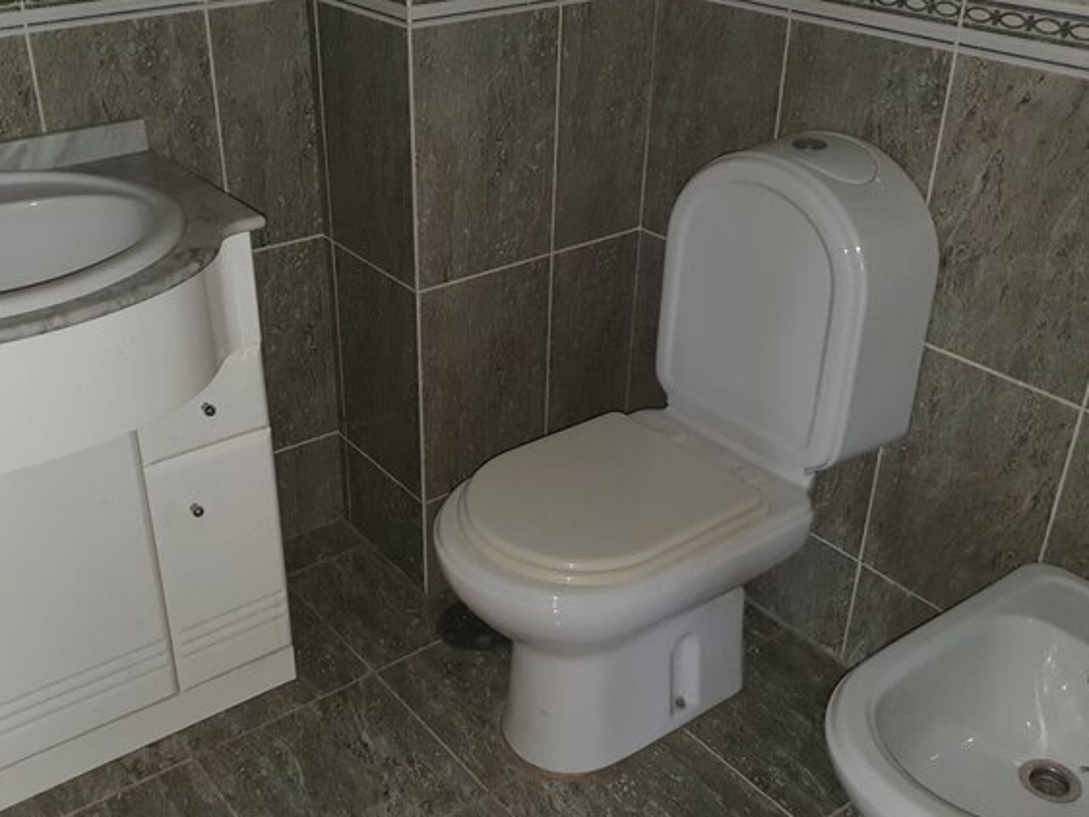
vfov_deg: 38.7
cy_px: 420
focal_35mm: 37
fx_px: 1164
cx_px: 508
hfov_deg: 50.1
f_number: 1.5
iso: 200
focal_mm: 4.32
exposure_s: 1/10
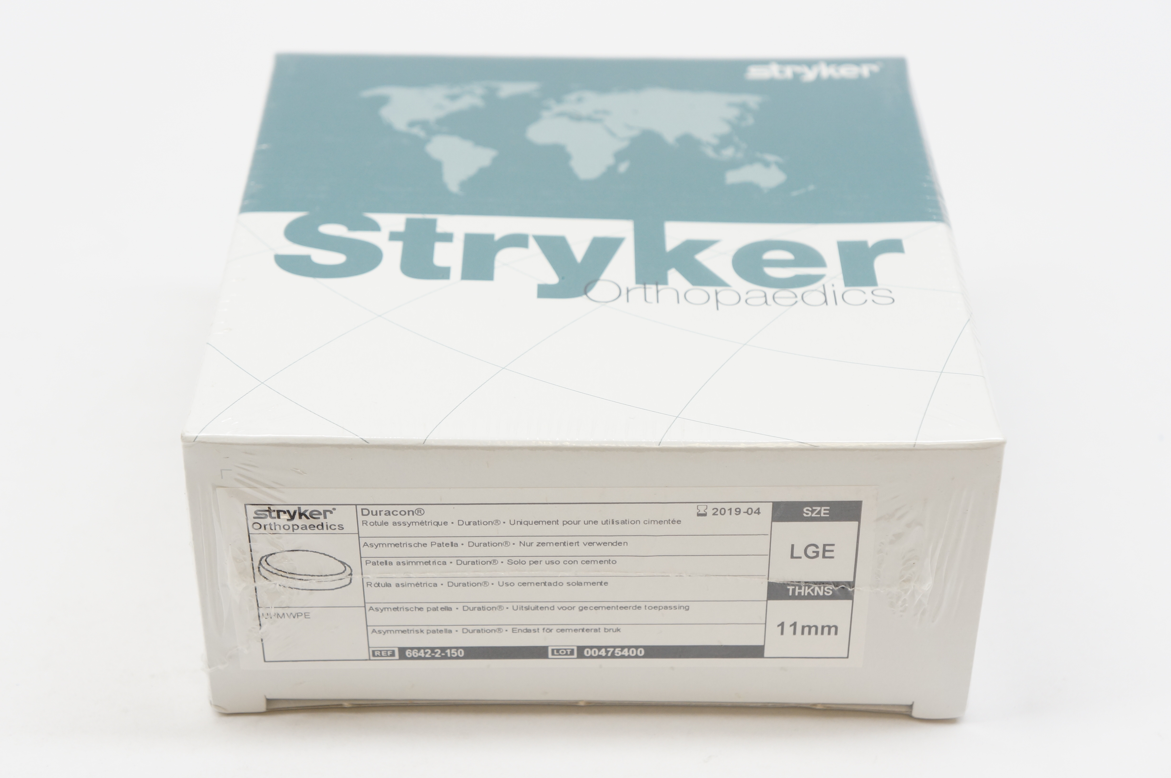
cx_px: 586
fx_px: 2047
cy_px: 389
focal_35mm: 63
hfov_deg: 31.9
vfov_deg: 21.5
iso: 400
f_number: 5.6
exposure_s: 1/60
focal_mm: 42
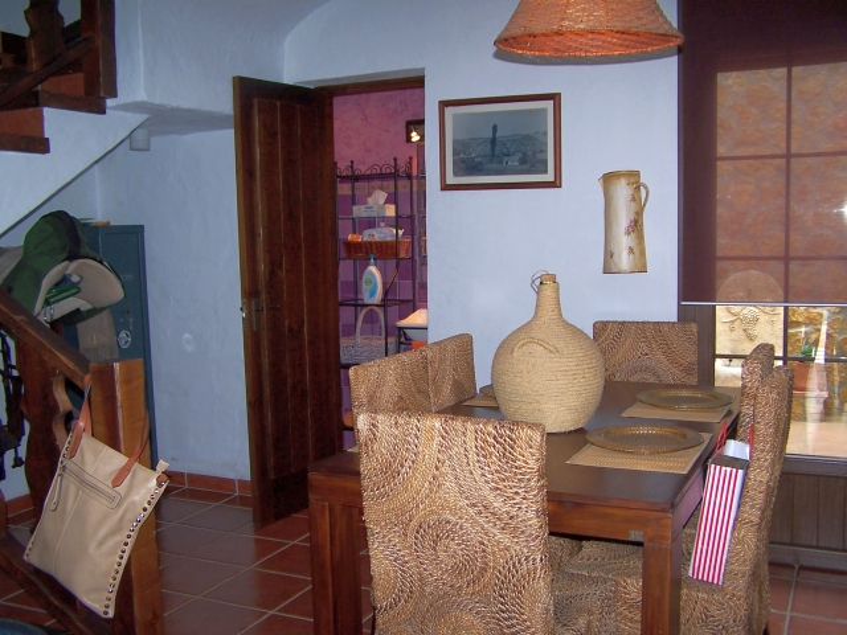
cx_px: 424
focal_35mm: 38
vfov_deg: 37.7
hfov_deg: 49.0
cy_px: 318
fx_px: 930
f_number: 2.8
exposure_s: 1/60
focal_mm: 6.3
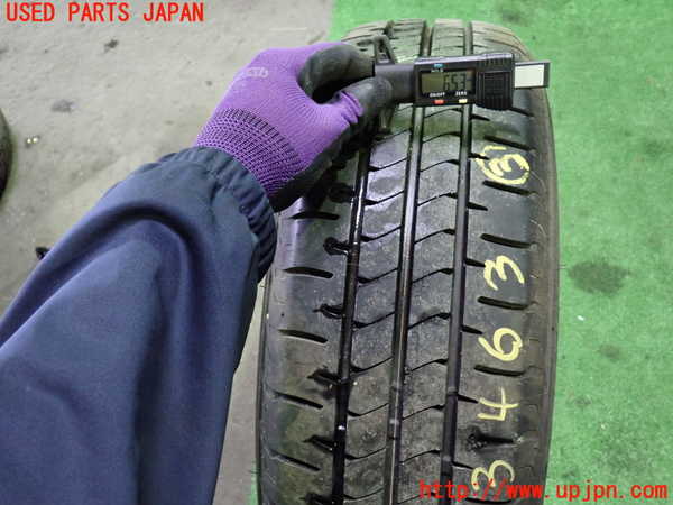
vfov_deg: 46.8
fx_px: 583
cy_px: 252
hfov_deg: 60.0
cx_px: 336
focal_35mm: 30
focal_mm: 5.4
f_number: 2.3
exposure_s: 1/25
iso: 800
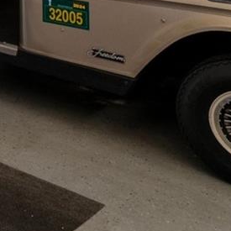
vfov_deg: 16.4
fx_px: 672
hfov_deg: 13.1
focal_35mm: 89
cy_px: -182
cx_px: -363
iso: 250
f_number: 8
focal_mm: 12
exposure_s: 1/30
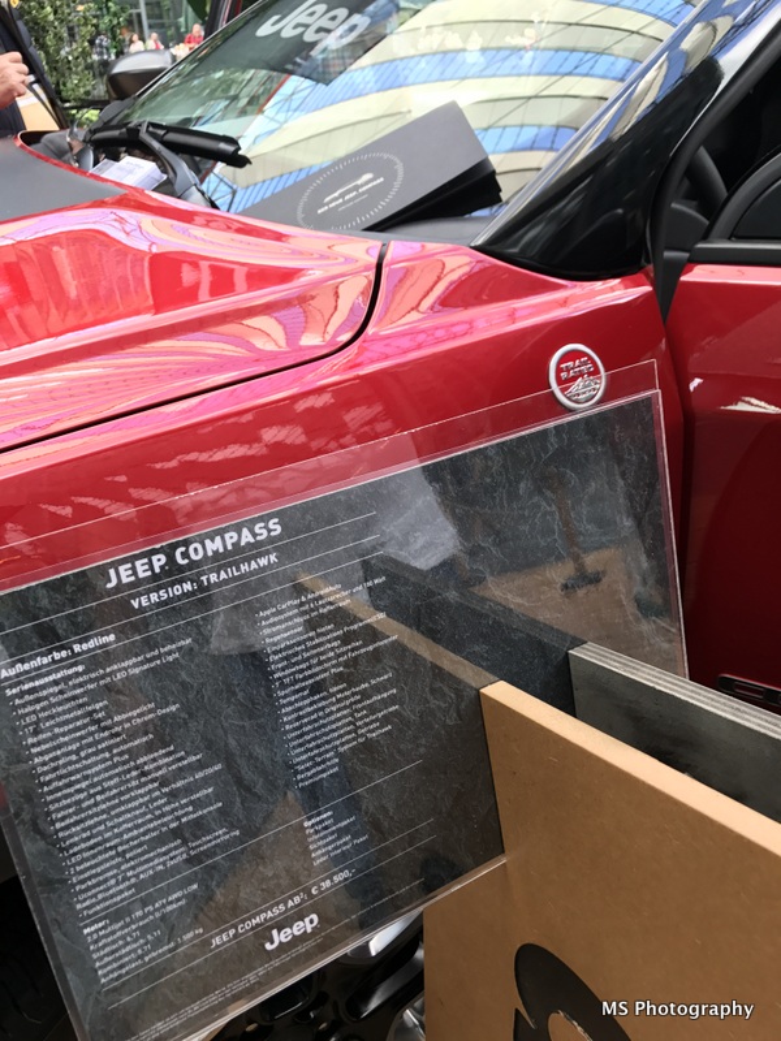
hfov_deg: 49.7
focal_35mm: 28
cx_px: 390
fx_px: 842
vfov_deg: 63.4
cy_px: 520
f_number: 1.8
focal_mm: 3.99
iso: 40
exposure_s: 1/100
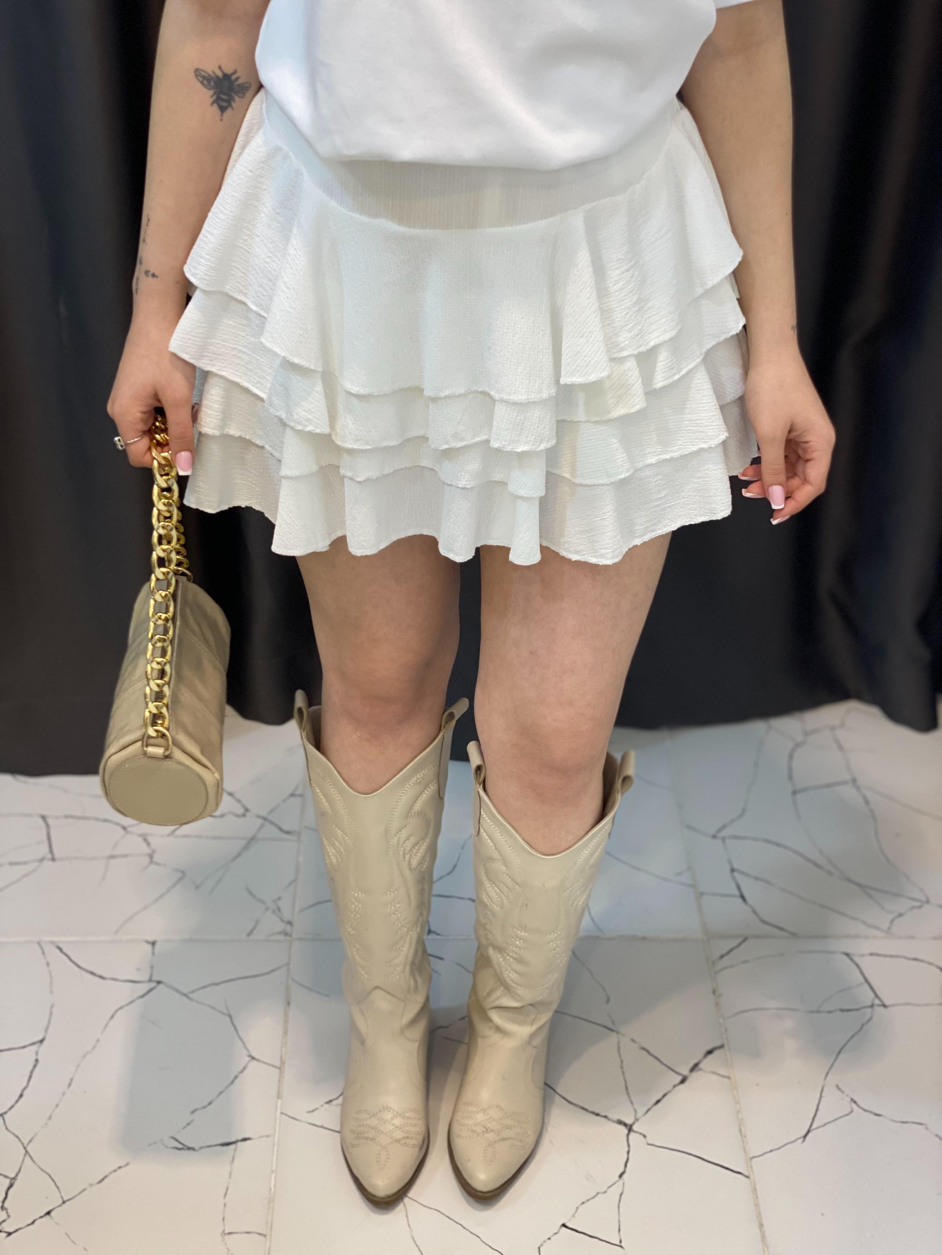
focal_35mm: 52
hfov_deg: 28.0
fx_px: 1887
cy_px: 628
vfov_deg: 36.8
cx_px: 471
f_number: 2
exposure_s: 1/100
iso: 100
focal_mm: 6
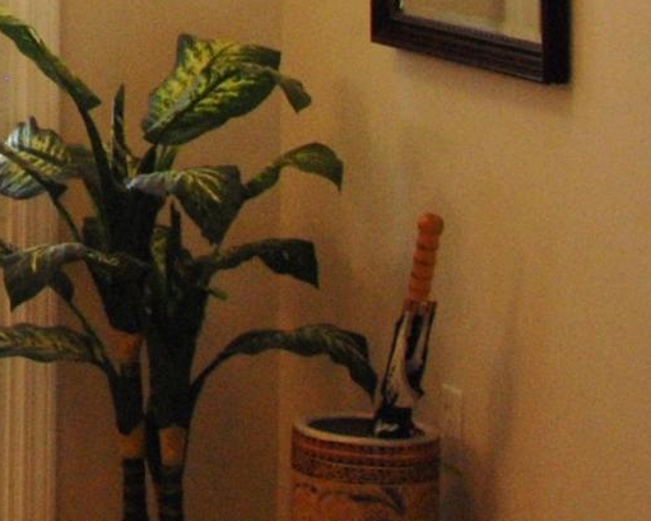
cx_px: -591
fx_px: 3348
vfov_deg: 8.4
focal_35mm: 174
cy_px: -535
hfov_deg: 10.3
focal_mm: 21
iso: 400
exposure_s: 1/100
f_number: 3.8
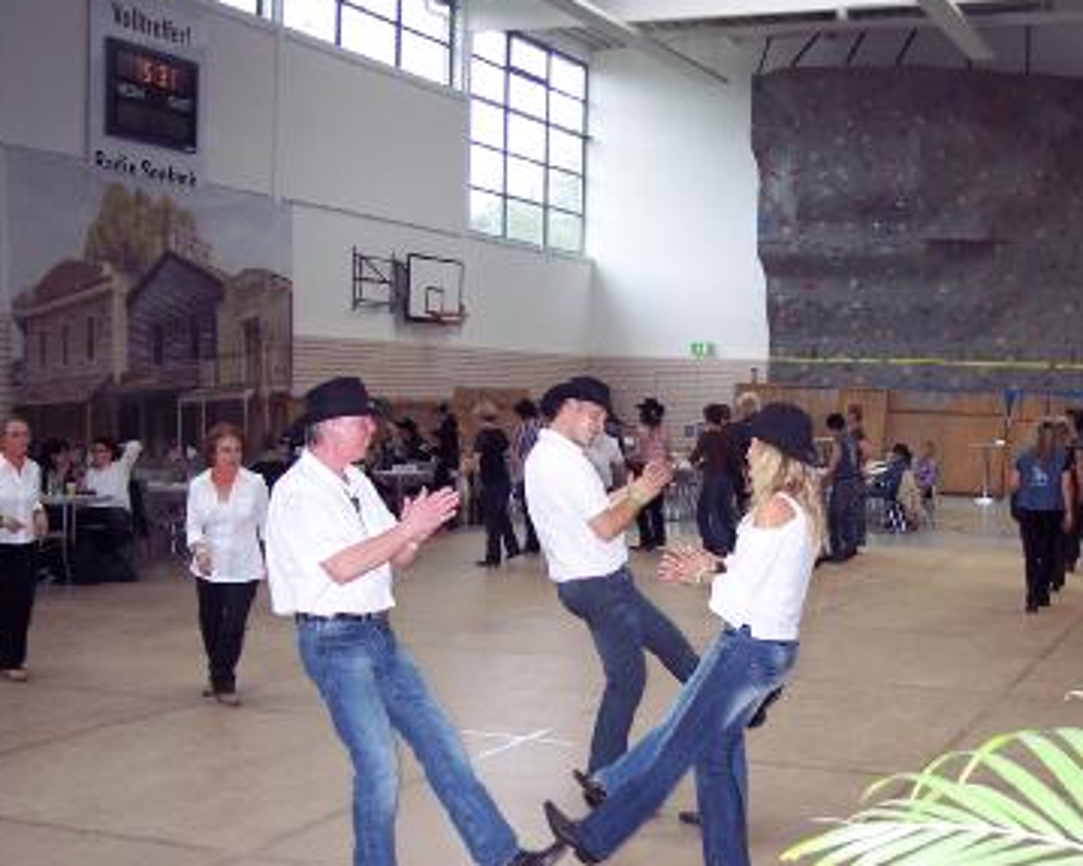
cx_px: 637
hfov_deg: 35.3
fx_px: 1698
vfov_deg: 28.5
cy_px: 521
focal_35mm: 53
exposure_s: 1/60
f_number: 2.8
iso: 140
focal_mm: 8
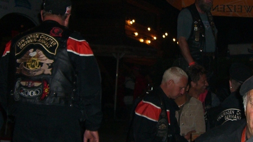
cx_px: 181
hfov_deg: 27.9
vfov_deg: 16.1
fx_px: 503
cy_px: 69
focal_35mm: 75
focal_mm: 6.2
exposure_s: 1/60
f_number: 2.7
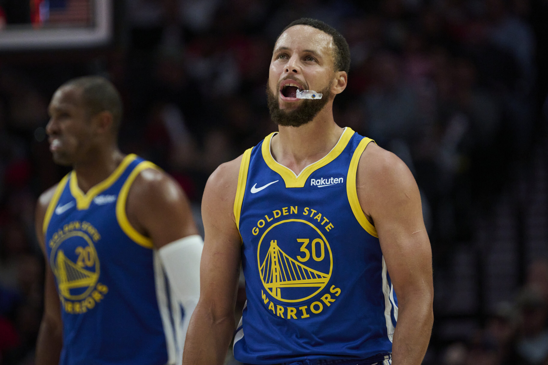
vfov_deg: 3.4
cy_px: 182
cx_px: 274
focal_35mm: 400
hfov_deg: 5.2
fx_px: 6089
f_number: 5.6
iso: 6400
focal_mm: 400
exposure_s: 1/960
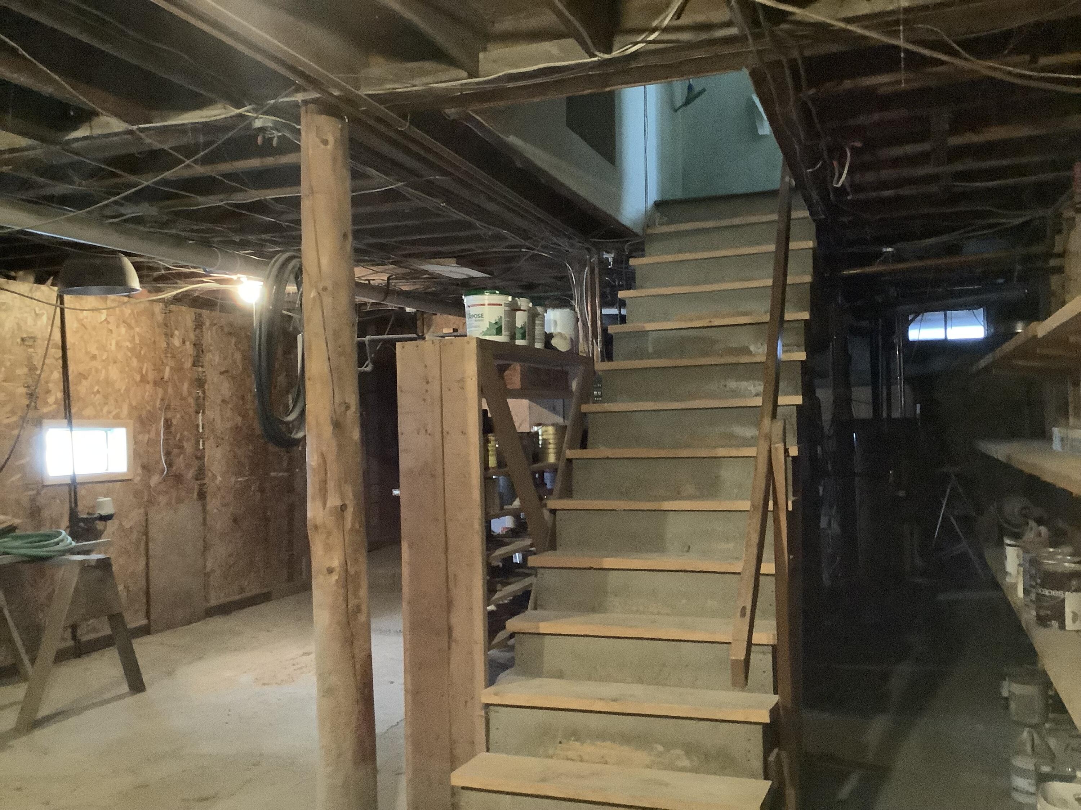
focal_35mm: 31
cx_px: 540
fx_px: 968
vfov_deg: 45.4
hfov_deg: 58.4
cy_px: 405
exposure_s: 1/17
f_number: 2.4
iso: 640
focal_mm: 3.3
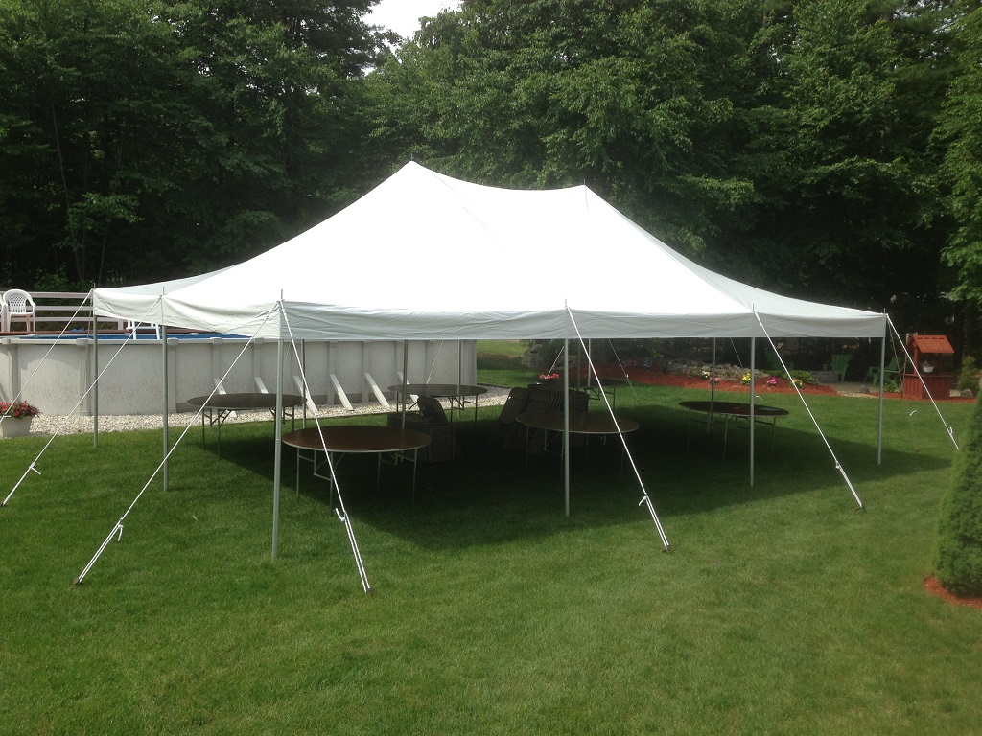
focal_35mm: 33
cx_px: 491
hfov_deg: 55.4
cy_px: 368
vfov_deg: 42.9
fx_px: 936
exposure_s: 1/903
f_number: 2.4
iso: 50
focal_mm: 4.13
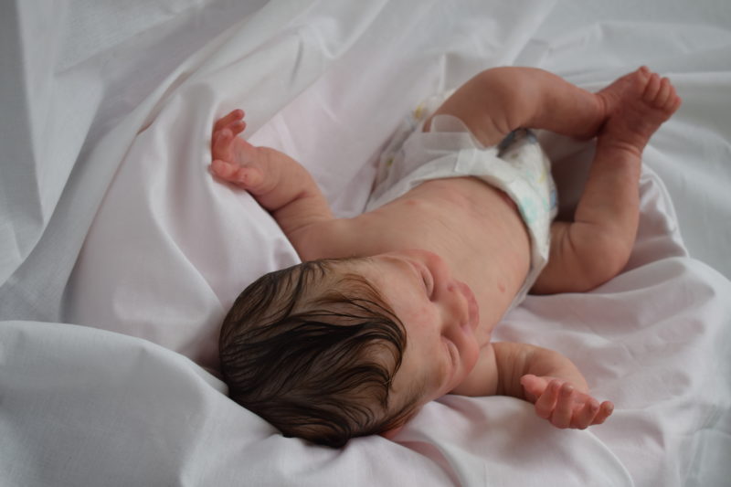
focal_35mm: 69
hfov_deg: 29.2
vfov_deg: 19.7
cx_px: 366
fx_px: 1401
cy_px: 244
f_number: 5.6
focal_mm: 46
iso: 100
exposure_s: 1/40
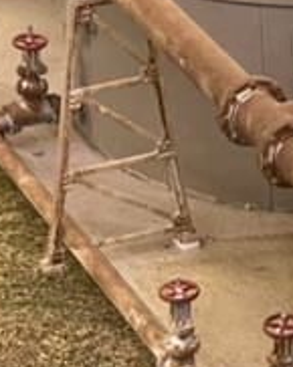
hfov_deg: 5.3
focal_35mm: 286
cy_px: 137
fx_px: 3108
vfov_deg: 6.8
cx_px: 487
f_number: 2
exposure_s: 1/60
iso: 200
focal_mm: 6
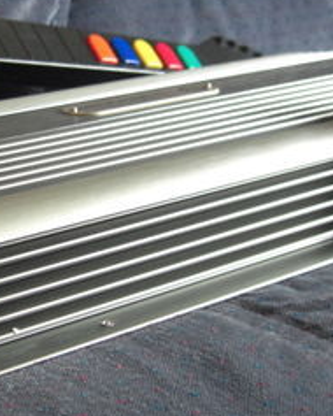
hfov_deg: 15.2
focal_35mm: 100
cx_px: 4
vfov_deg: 19.2
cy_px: 200
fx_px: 1230
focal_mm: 7.9
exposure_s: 1/60
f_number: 2.8
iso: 400
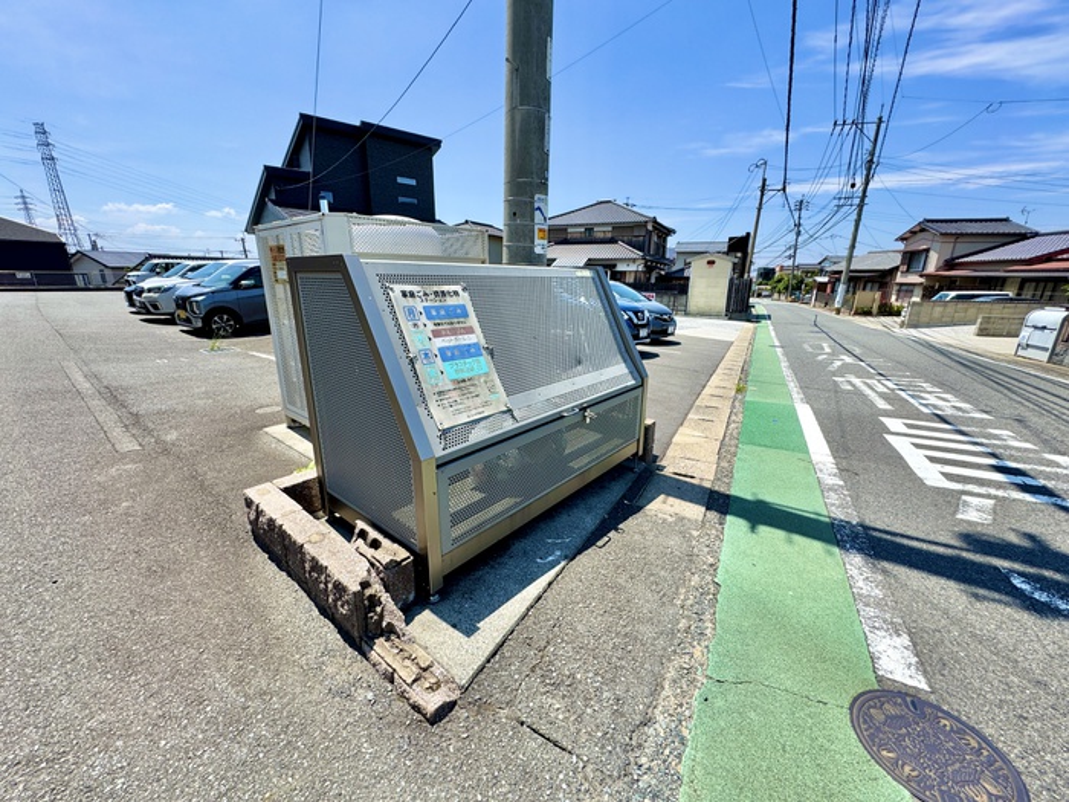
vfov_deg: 85.7
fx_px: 432
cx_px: 534
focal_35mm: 14
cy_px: 401
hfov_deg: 102.1
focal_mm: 2.22
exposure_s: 1/1346
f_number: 2.2
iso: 50
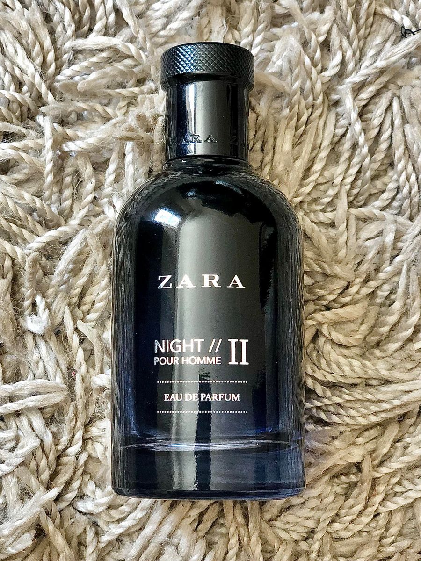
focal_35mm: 52
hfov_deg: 28.0
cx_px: 210
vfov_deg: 36.8
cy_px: 280
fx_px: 843
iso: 100
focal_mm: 6
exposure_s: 1/30
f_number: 2.4
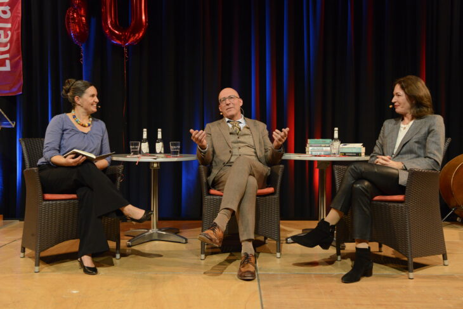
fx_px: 489
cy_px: 154
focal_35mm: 38
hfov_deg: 50.7
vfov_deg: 35.1
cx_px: 232
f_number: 10
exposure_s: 1/60
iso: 4000
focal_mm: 38
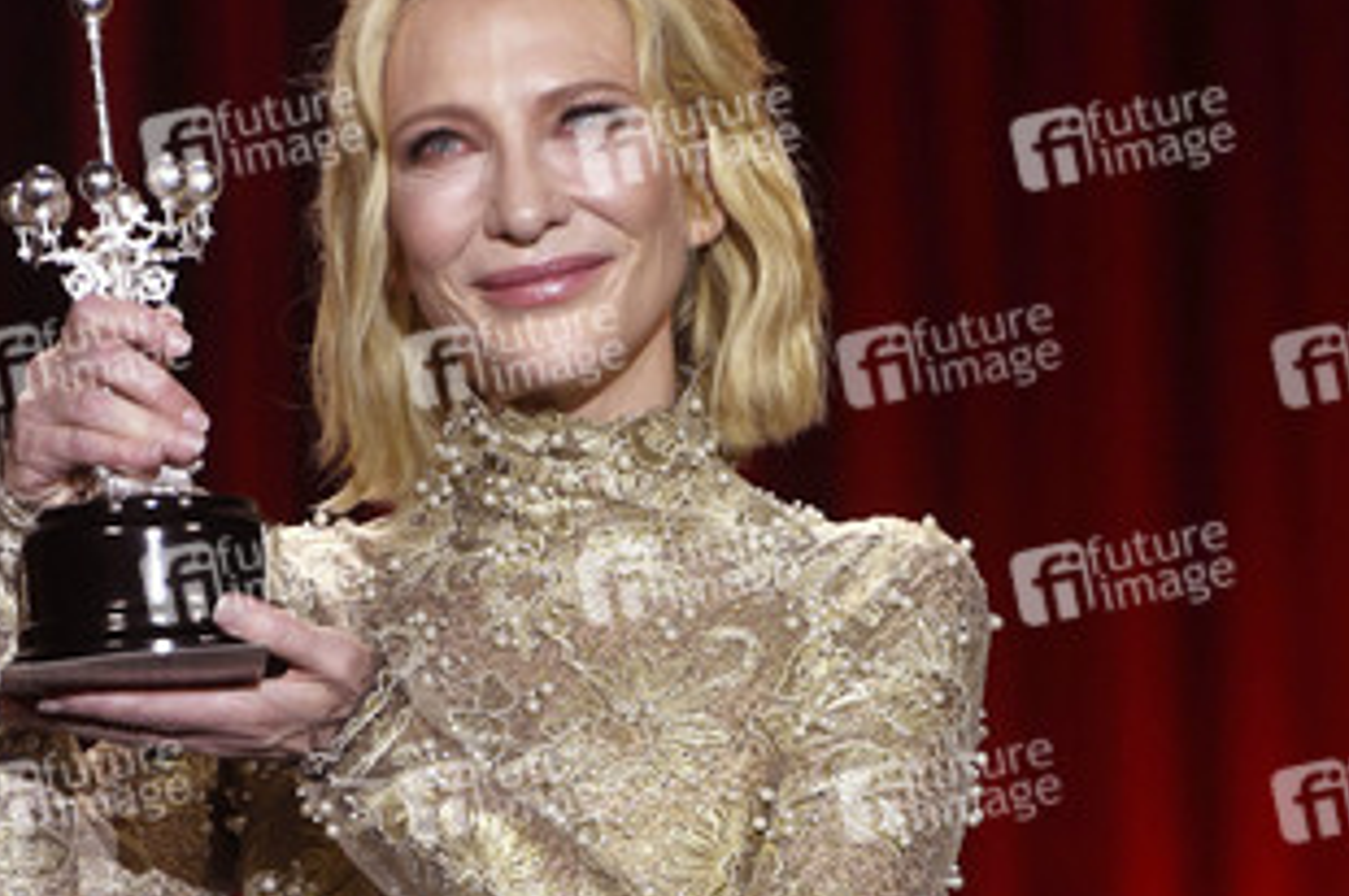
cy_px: 465
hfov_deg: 7.1
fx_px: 10893
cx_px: 572
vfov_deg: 4.7
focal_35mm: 291
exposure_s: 1/500
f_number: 4.5
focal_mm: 200
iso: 2000
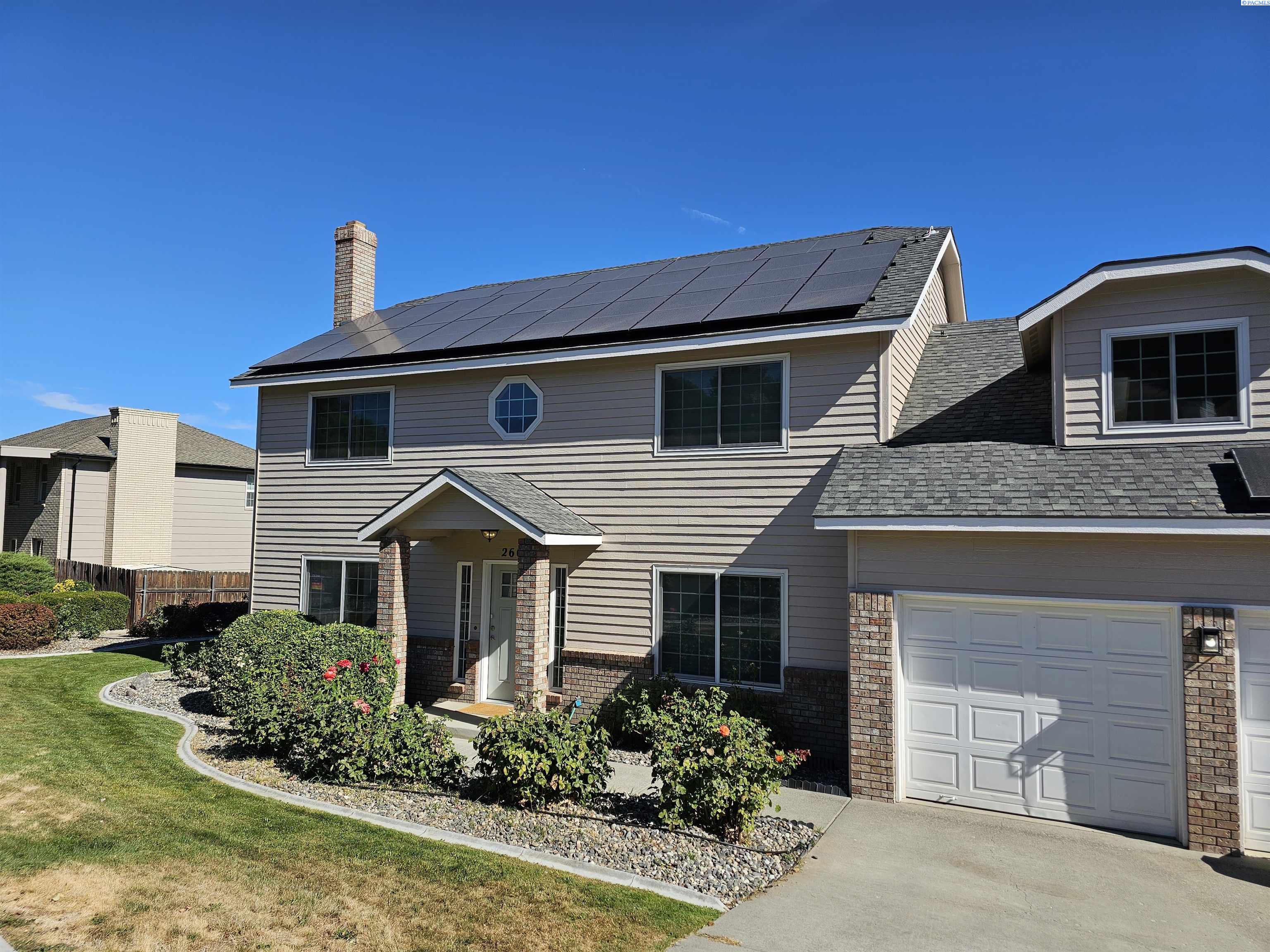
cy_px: 476
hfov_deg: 73.9
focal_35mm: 23
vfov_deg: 58.9
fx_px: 844
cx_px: 635
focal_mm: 6.3
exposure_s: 1/942
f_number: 1.7
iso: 10
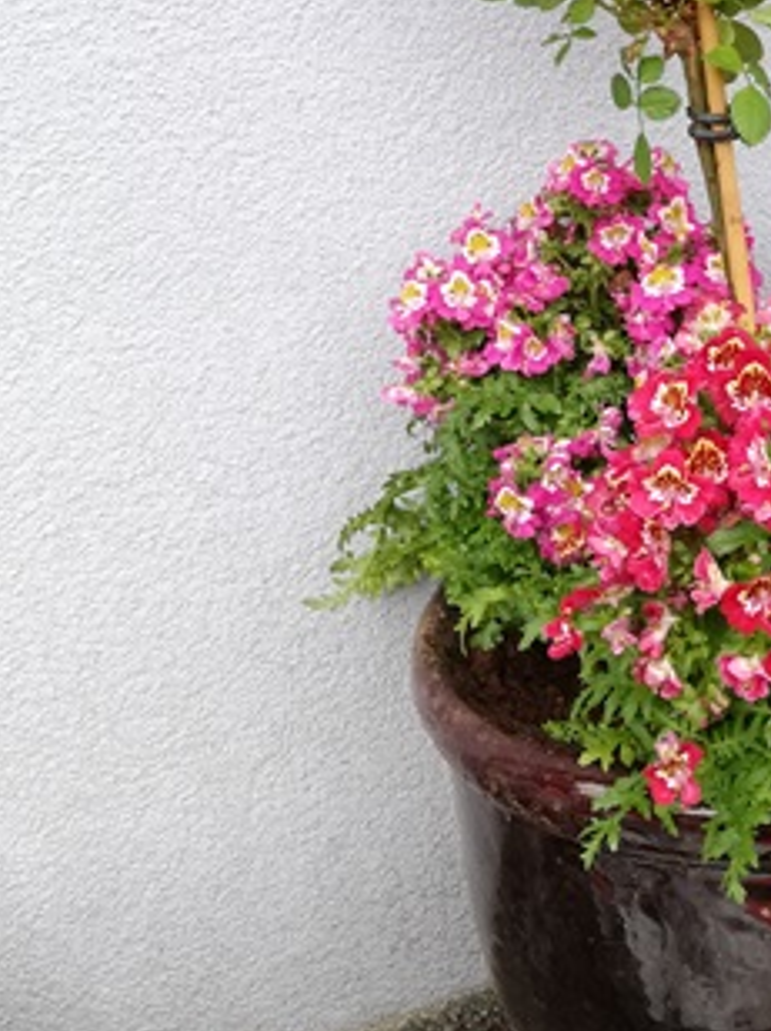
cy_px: 264
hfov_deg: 25.1
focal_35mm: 56
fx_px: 1667
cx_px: 721
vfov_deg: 33.7
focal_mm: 3.81
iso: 64
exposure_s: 1/100
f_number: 2.2
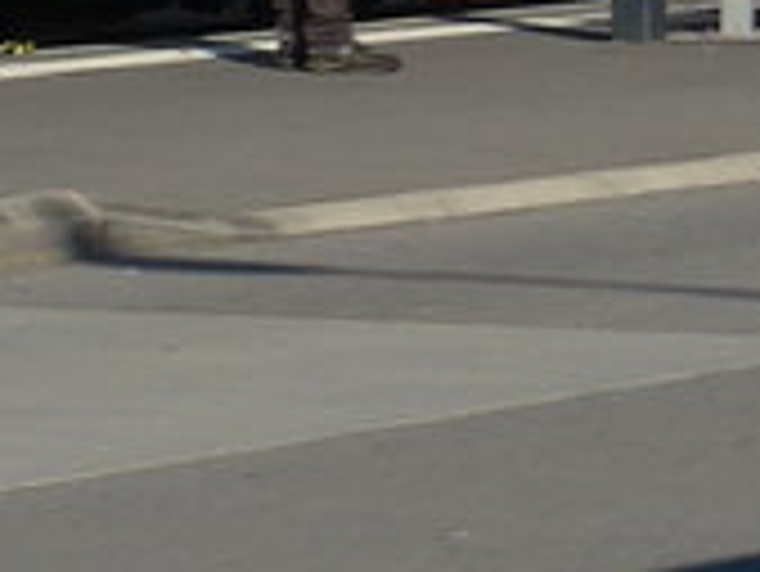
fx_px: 10919
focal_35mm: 497
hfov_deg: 3.8
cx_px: 2590
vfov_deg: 3.0
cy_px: -558
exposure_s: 1/1000
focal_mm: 14.2
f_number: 4.1
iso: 80
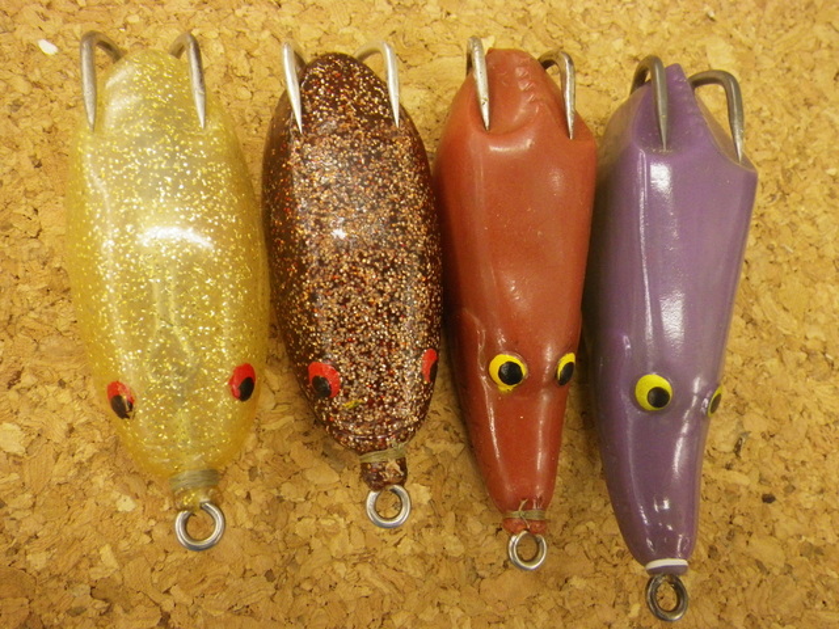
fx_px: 824
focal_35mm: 34
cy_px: 314
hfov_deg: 54.0
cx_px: 420
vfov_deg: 41.8
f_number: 3.8
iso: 500
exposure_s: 1/50
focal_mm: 6.1
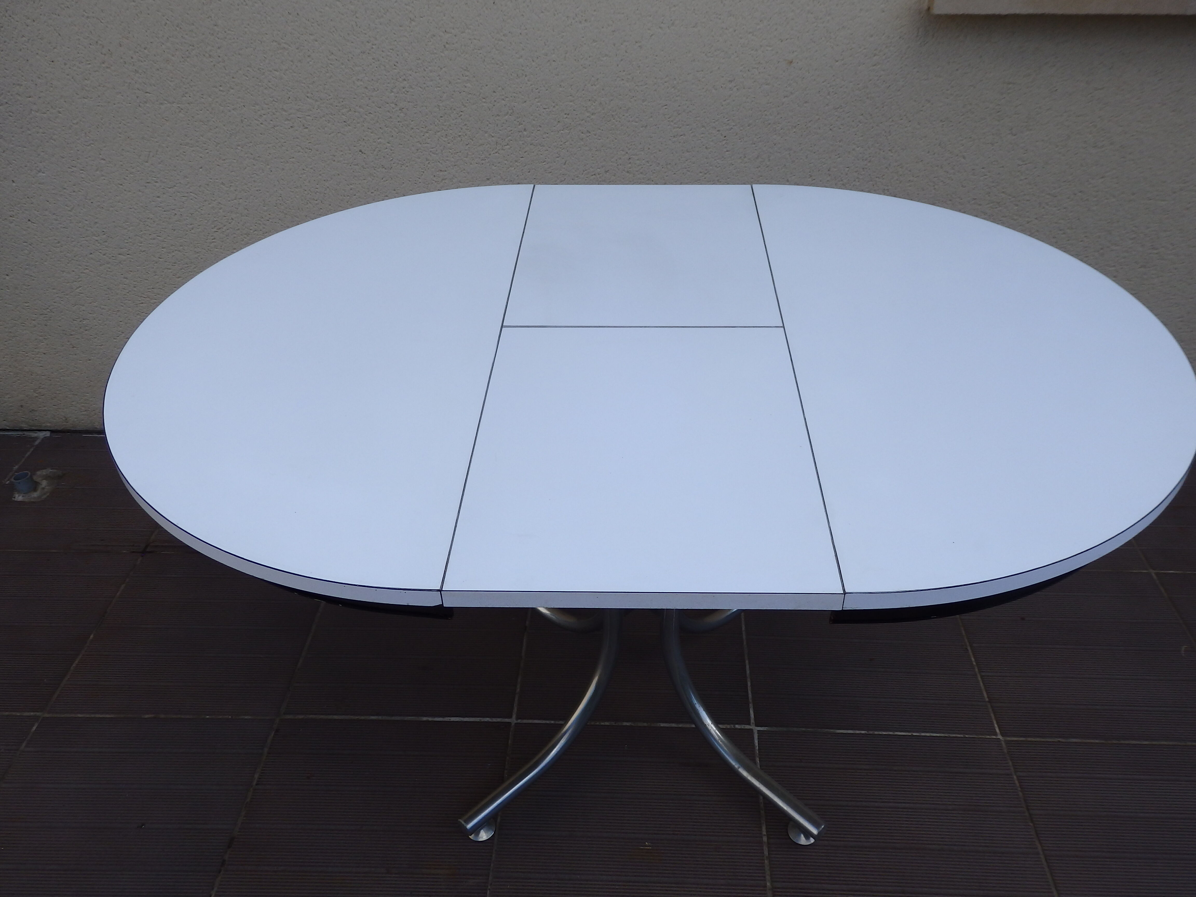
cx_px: 598
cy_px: 448
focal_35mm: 27
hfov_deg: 65.3
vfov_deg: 51.4
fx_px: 933
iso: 125
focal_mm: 5
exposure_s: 1/800
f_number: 3.2
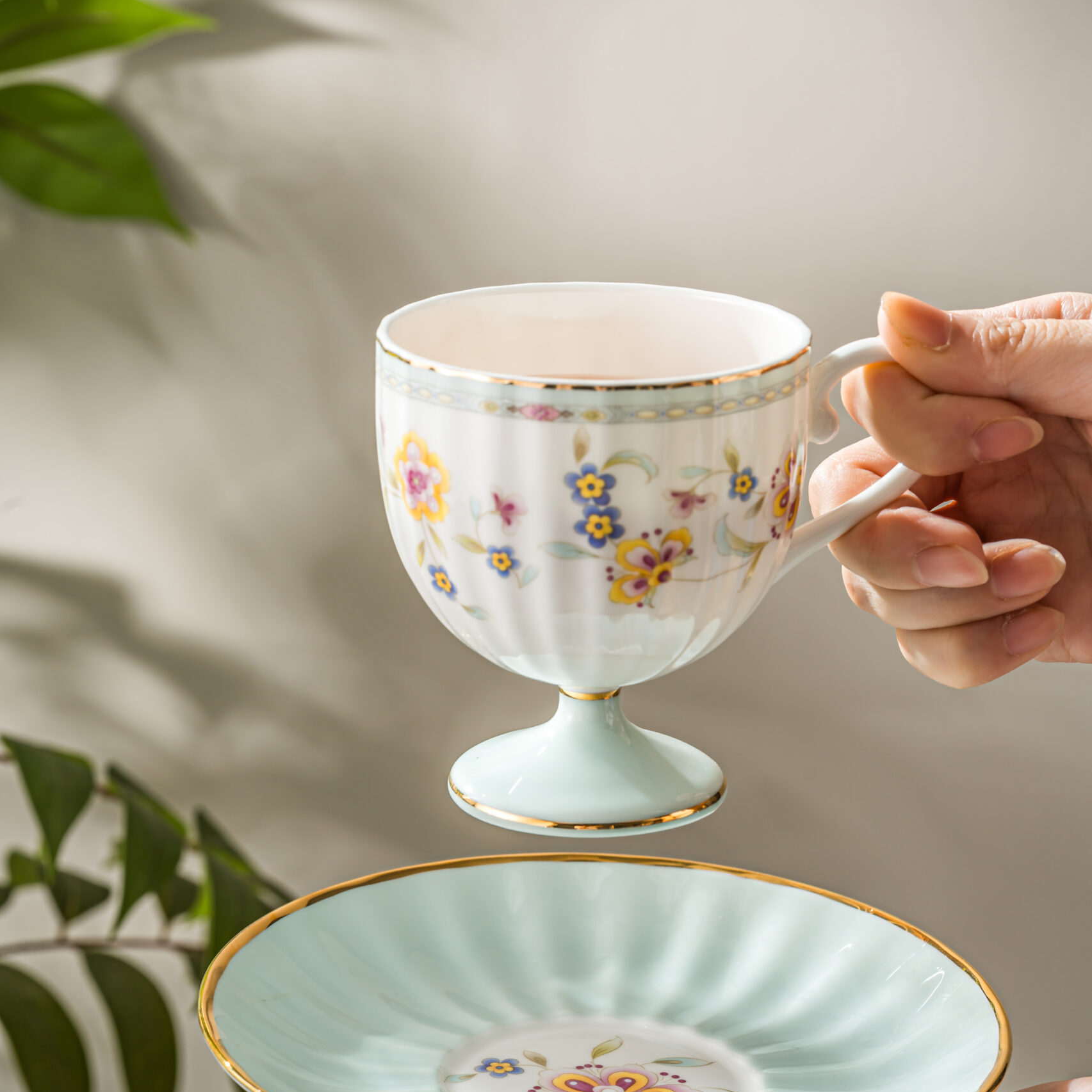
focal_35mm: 134
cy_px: 567
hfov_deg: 13.0
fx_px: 4783
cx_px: 546
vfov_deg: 13.0
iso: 100
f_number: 10
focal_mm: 105
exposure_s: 1/125
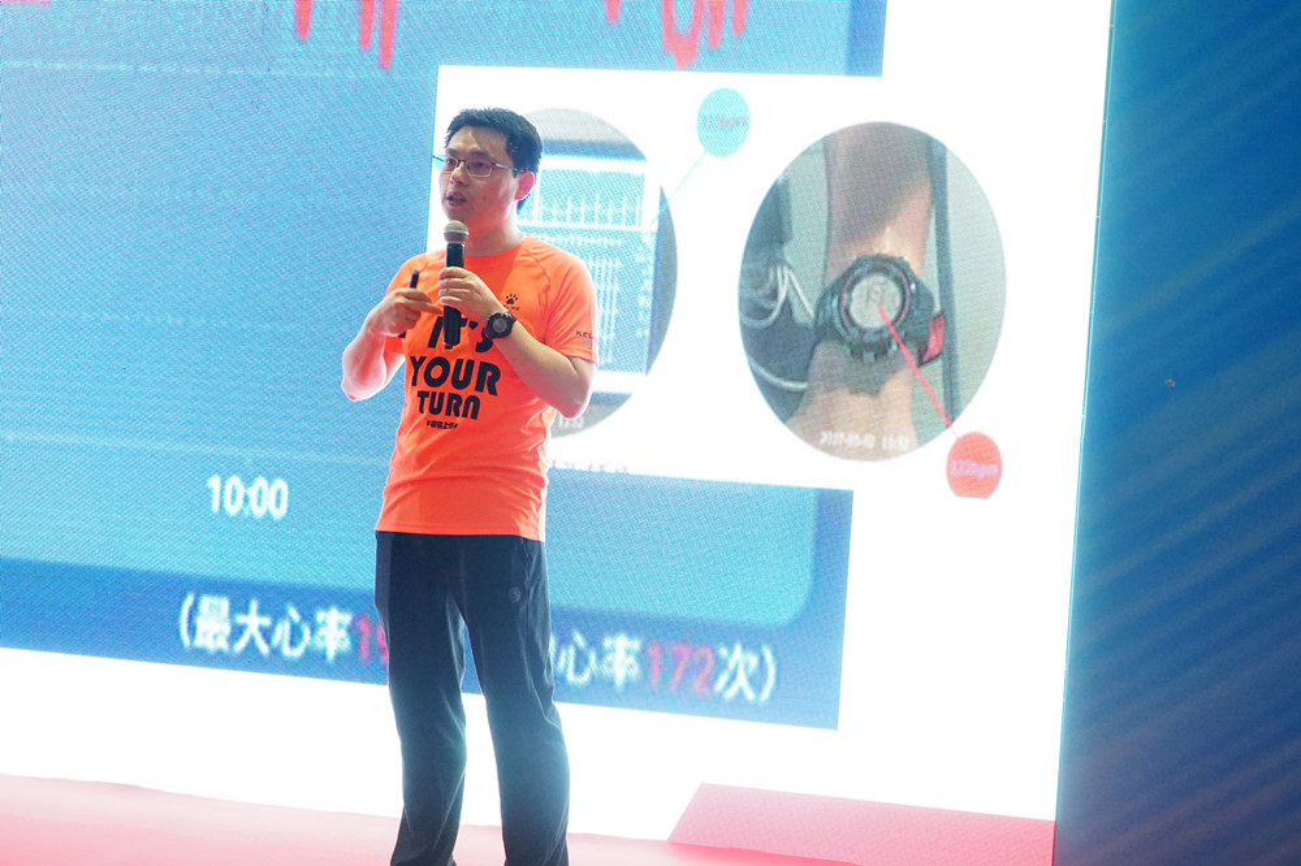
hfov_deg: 39.6
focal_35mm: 50
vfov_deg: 27.0
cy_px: 433
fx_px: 1806
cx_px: 650
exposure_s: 1/100
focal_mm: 50
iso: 6400
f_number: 5.6
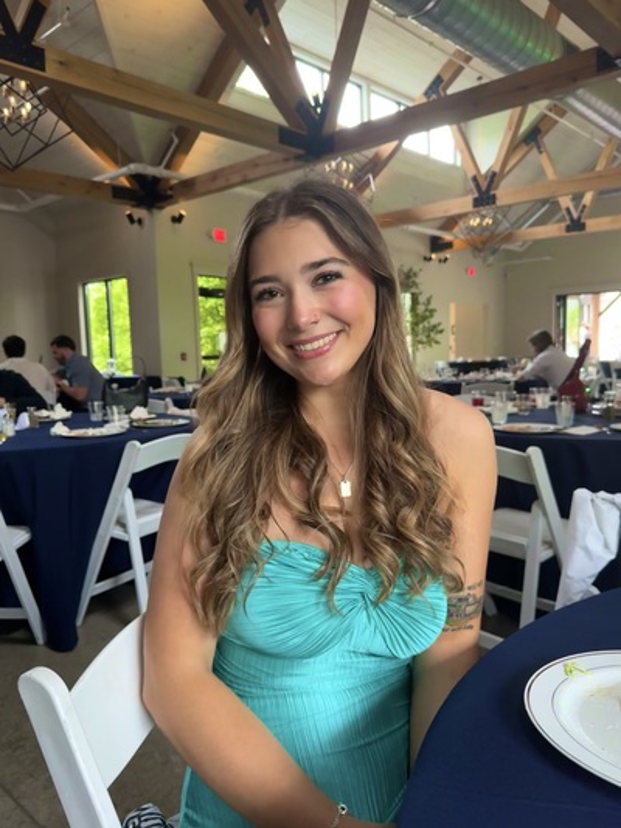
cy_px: 414
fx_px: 574
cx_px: 310
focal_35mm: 24
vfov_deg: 71.6
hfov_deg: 56.8
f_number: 1.78
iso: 640
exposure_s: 1/60
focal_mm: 6.76
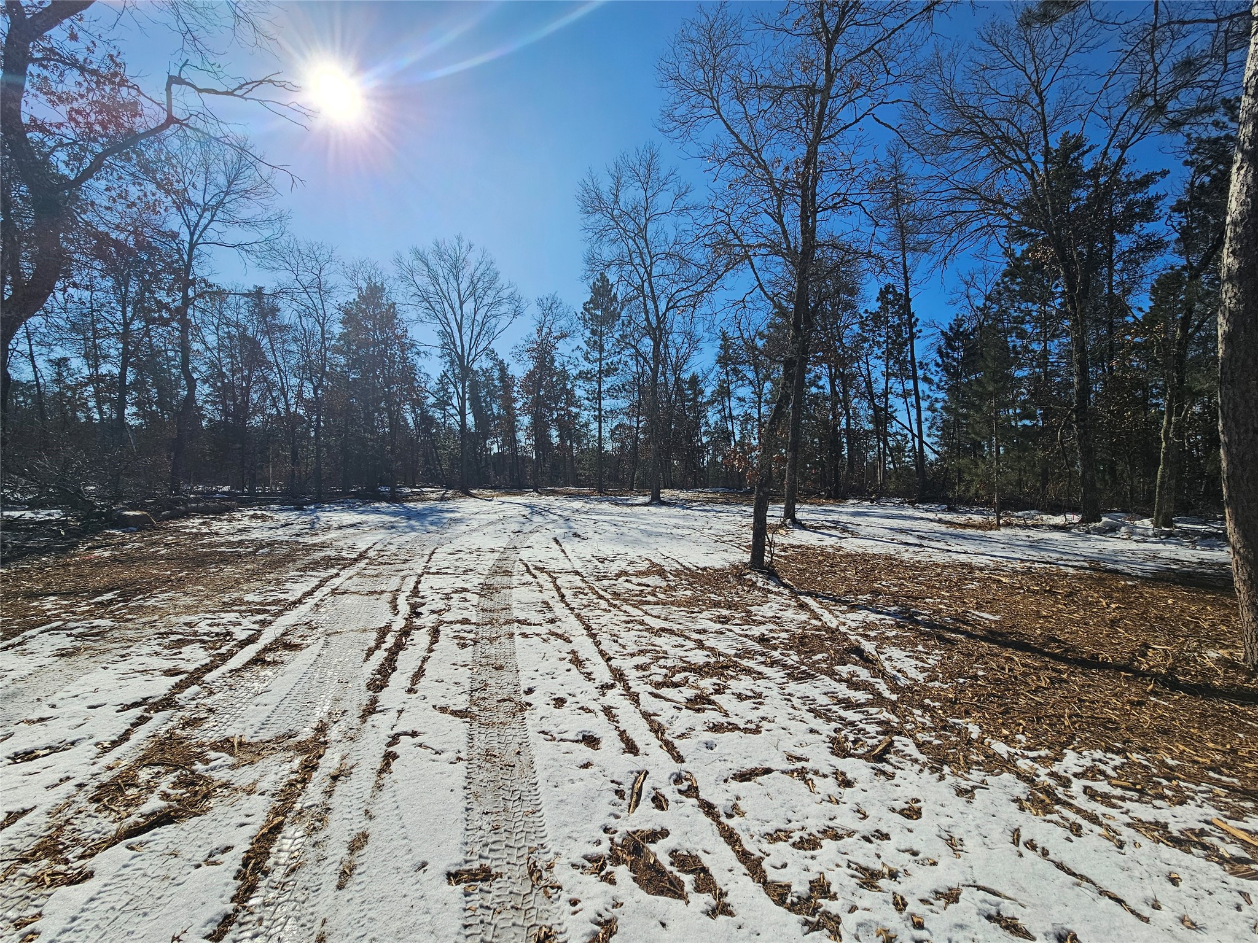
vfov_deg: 89.9
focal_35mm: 13
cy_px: 472
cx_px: 629
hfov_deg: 106.2
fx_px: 472
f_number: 2.2
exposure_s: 1/4542
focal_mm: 2.2
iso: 50
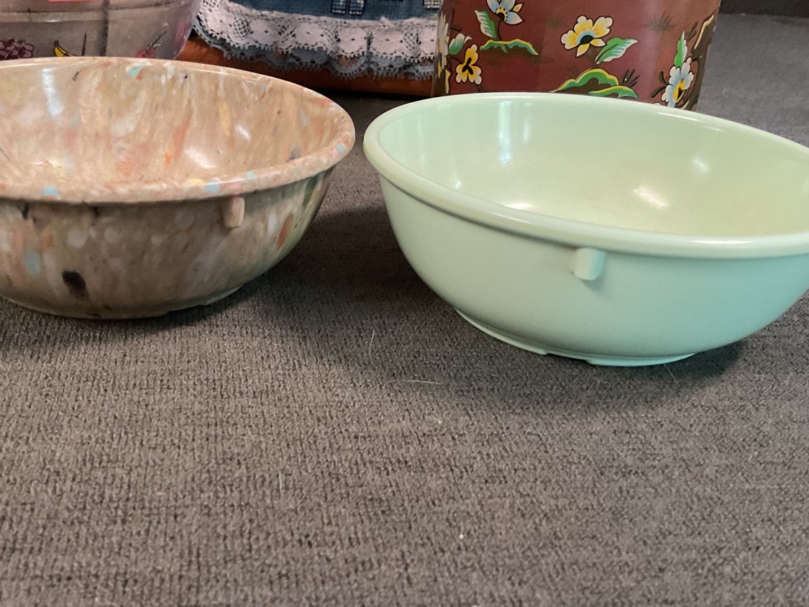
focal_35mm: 39
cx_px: 356
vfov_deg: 36.8
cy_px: 330
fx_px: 912
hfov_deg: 47.8
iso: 250
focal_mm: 3
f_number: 1.8
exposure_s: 1/40
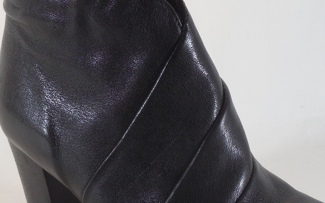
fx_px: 1063
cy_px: 142
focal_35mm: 120
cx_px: 225
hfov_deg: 17.3
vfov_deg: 10.9
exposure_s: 1/50
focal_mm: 11
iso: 125
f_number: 4.3
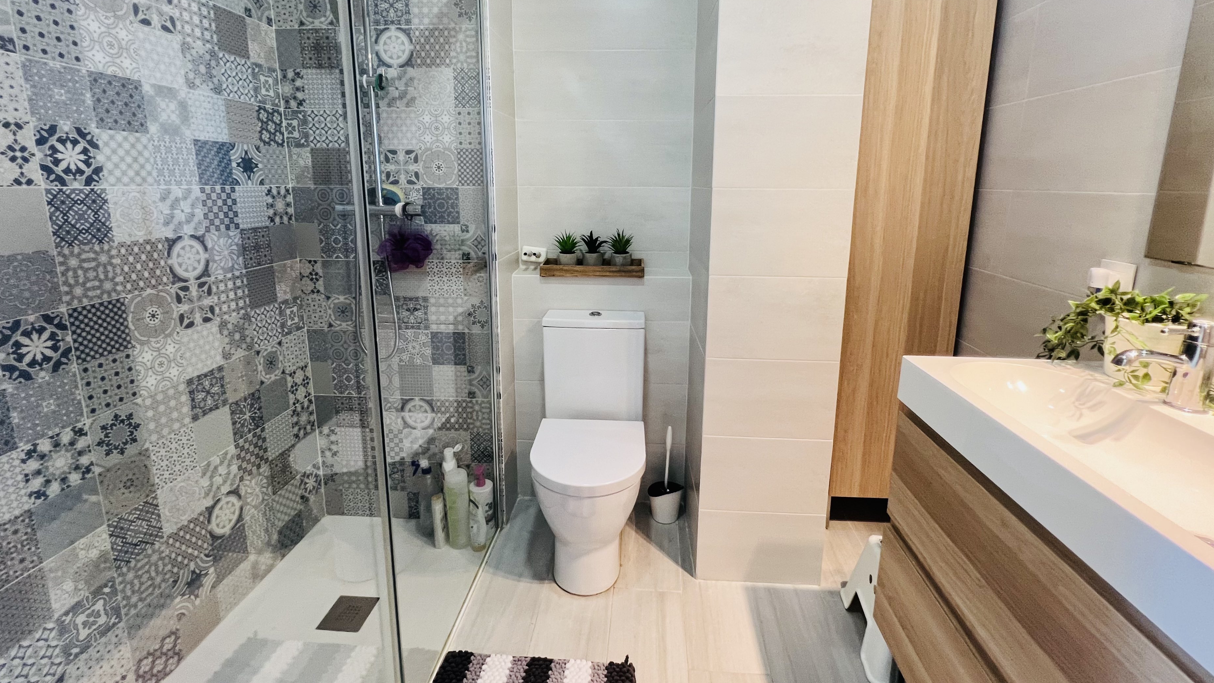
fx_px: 483
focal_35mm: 15
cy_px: 284
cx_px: 620
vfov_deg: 70.0
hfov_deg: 103.0
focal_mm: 1.57
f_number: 1.8
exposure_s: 1/50
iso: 160
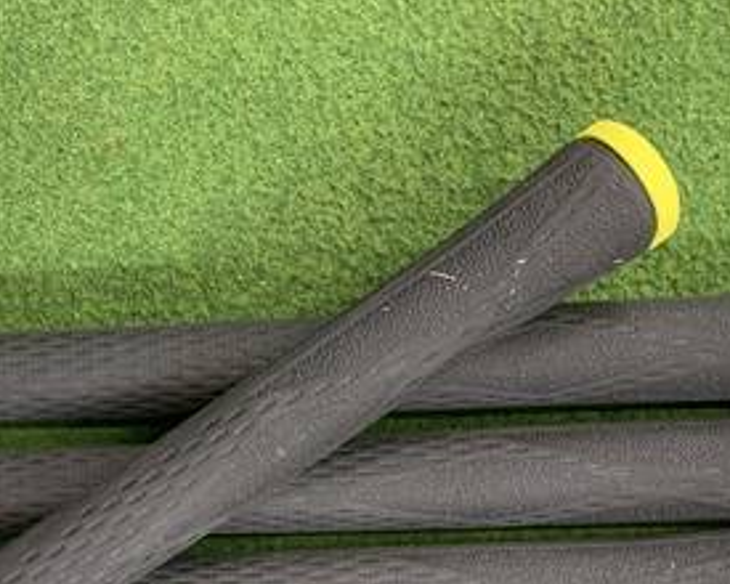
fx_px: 1275
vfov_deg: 24.6
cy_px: 589
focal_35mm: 59
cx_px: 210
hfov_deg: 31.5
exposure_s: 1/40
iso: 320
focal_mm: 4.25
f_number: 1.8
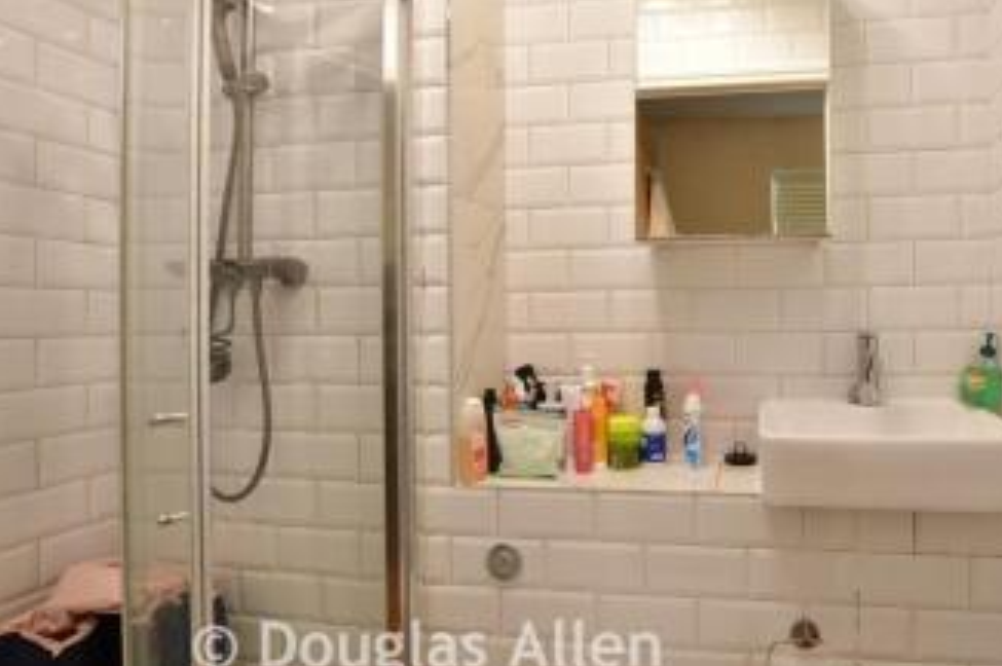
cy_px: 310
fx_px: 612
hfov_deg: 76.1
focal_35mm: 22
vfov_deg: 57.1
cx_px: 669
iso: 160
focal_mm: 10
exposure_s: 1/2
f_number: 8
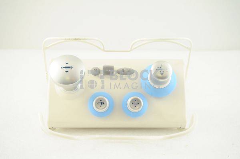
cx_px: 120
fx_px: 466
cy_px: 80
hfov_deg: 28.9
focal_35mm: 70
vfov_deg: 19.4
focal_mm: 70
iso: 800
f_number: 7.1
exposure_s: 1/125
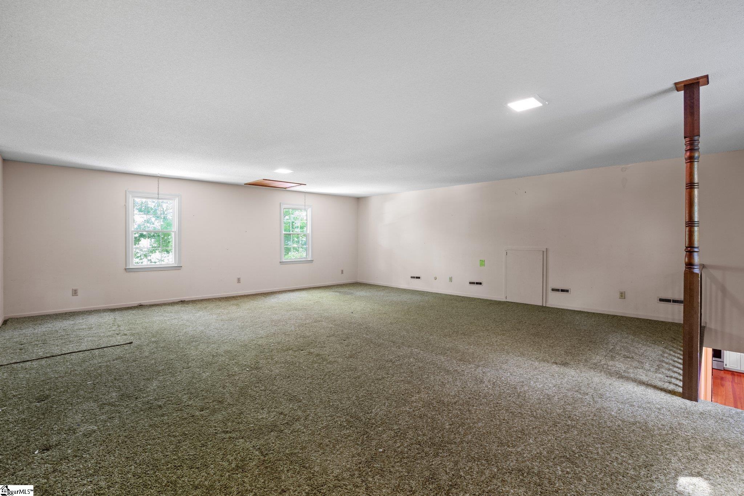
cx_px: 372
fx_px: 331
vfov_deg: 73.7
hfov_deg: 96.7
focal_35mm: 16
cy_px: 248
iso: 320
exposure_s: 5
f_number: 8
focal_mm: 16
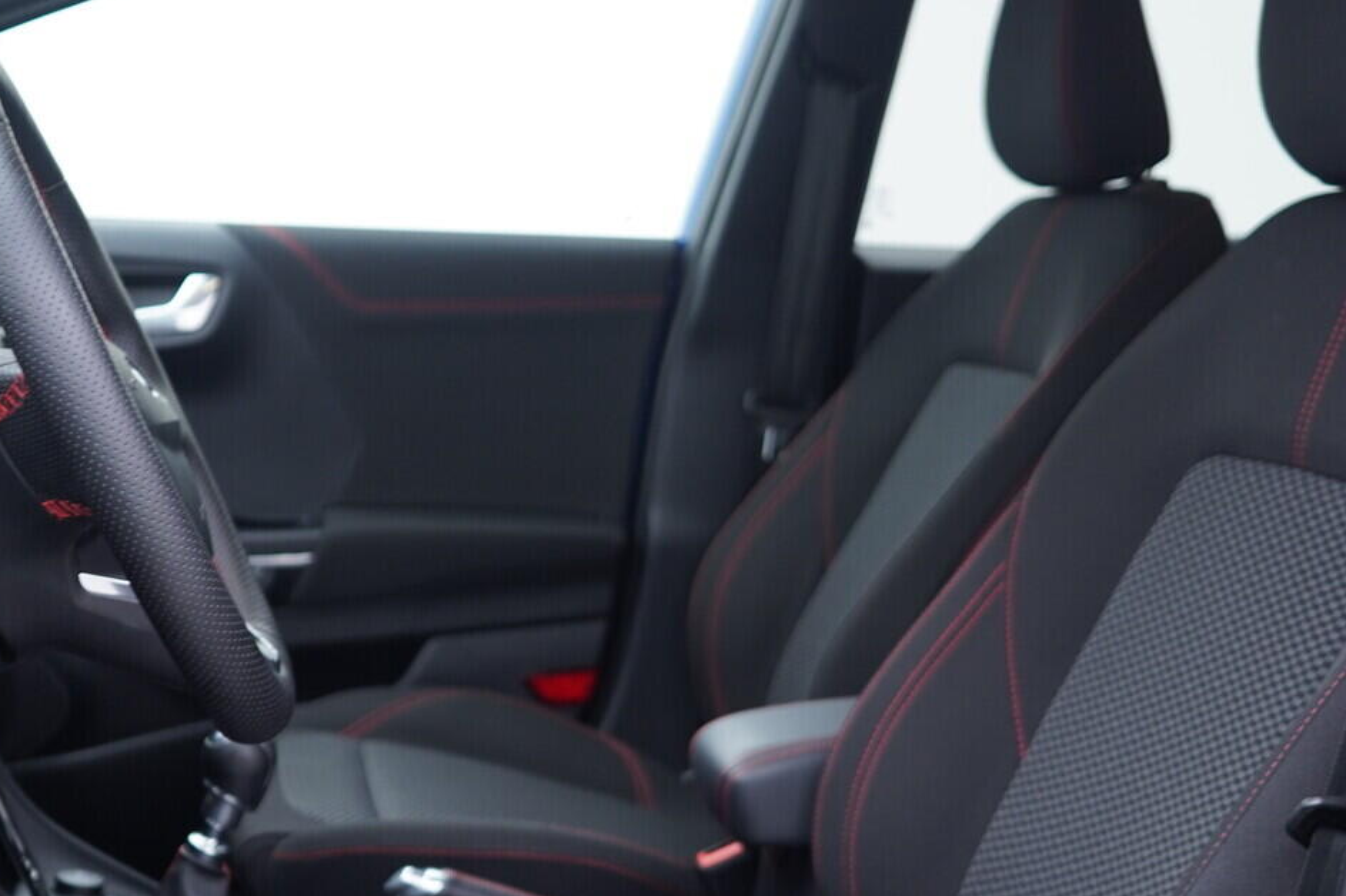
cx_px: 662
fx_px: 2056
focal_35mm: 55
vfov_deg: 24.4
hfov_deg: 36.3
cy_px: 662
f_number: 2.8
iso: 250
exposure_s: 1/40
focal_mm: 24
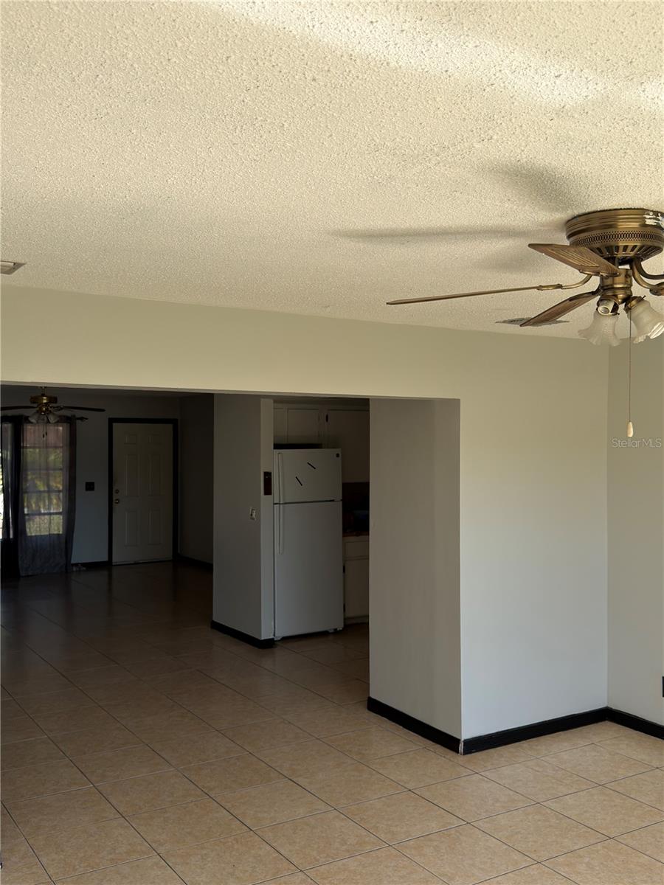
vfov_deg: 52.6
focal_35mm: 35
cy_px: 442
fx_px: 895
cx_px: 332
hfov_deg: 40.7
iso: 64
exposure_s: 1/821
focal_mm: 6.76
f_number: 1.78
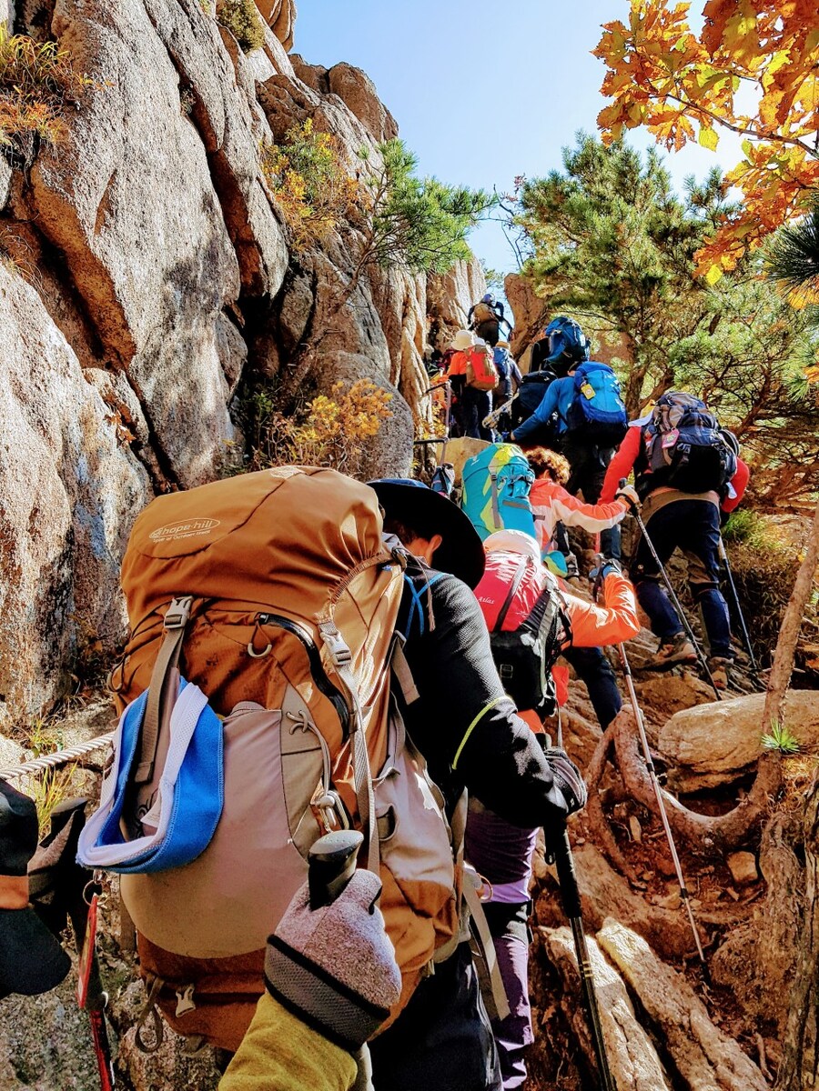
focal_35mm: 26
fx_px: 820
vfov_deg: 67.3
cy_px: 546
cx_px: 410
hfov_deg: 53.1
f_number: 1.7
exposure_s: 1/1044
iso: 50
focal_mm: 4.2
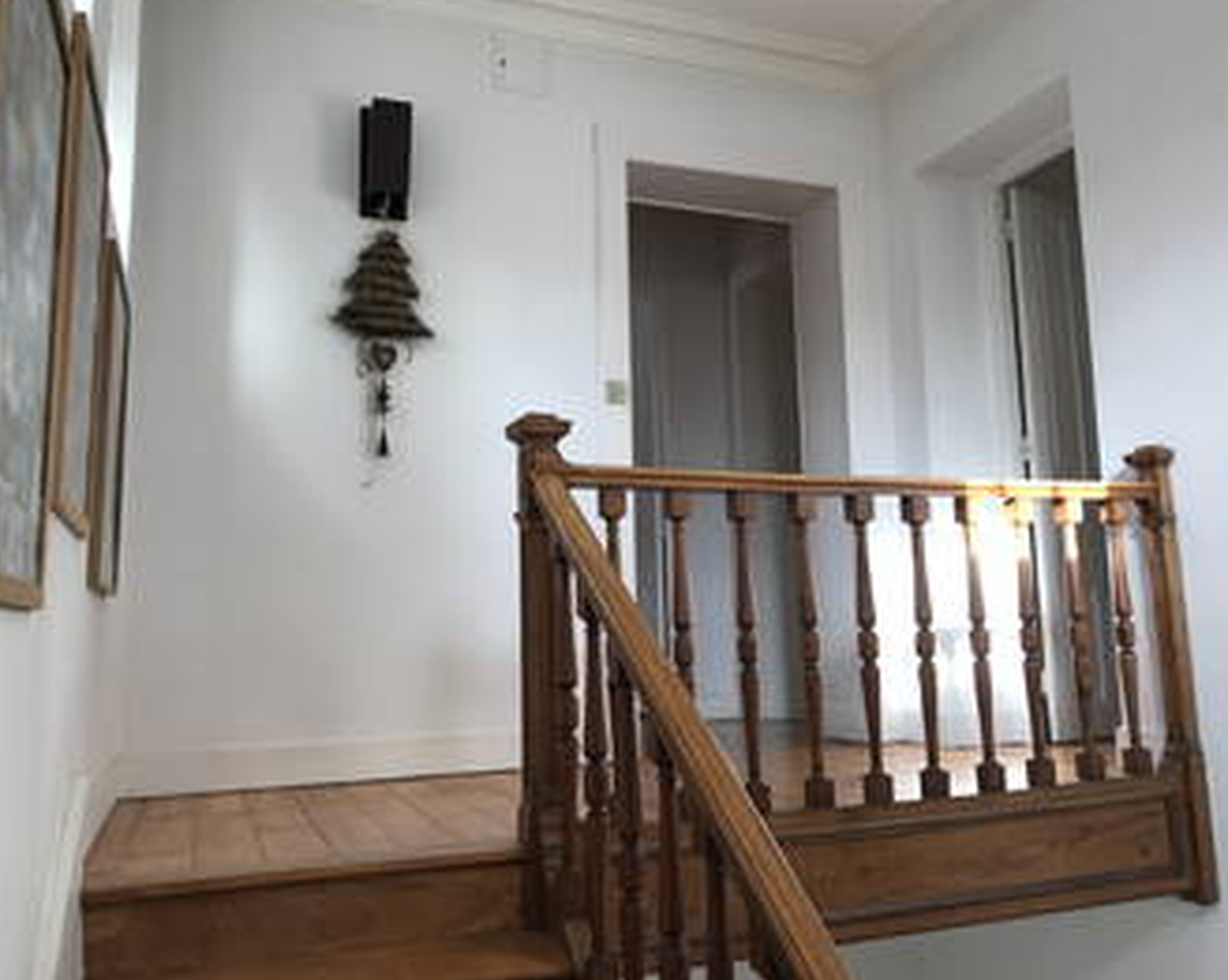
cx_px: 640
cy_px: 479
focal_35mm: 30
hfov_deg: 58.8
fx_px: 1090
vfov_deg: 48.5
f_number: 1.8
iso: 25
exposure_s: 1/100
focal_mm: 3.99
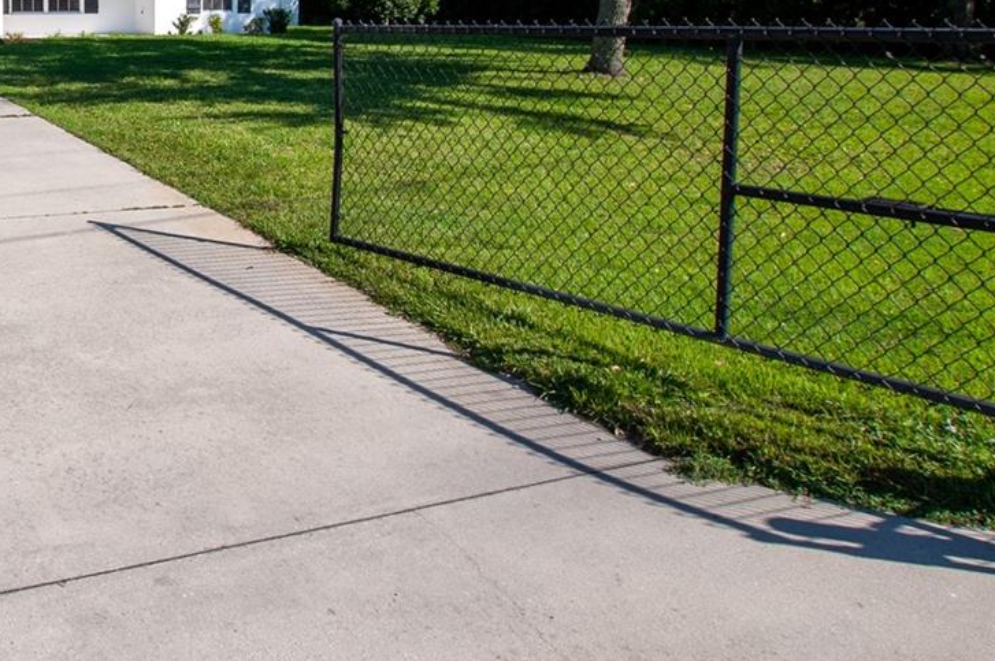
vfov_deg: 37.7
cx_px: 52
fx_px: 911
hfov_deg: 49.3
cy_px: 86
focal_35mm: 33
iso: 400
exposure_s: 1/2000
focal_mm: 10
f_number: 9
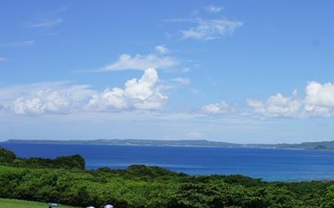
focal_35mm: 64
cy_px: 100
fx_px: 582
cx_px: 265
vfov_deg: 20.3
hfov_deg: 31.2
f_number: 11
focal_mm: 24
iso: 200
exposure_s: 1/320
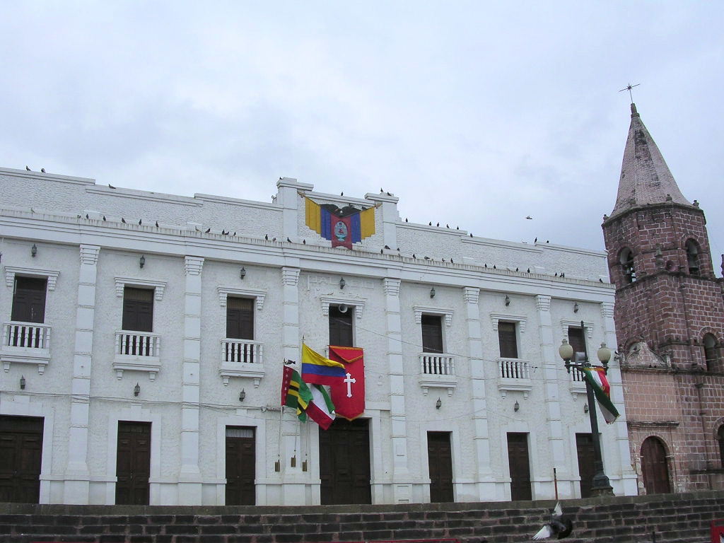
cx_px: 362
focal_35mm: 38
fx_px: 795
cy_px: 272
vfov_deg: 37.7
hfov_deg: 49.0
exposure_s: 1/609
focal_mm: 5.8
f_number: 5.6
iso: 100
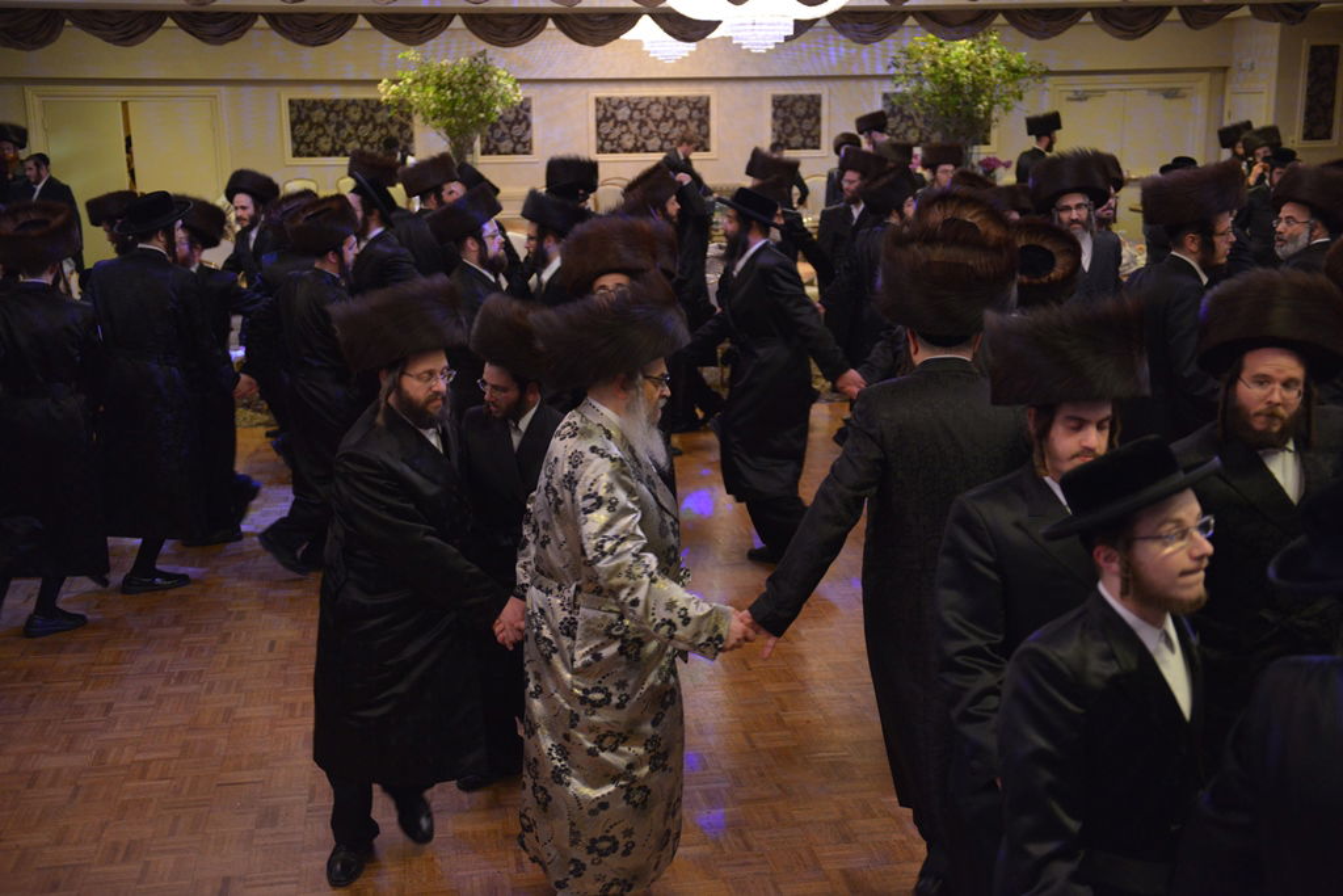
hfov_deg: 44.5
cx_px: 672
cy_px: 448
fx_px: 1642
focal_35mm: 44
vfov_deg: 30.5
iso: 3200
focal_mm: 44
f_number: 2.8
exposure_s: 1/100
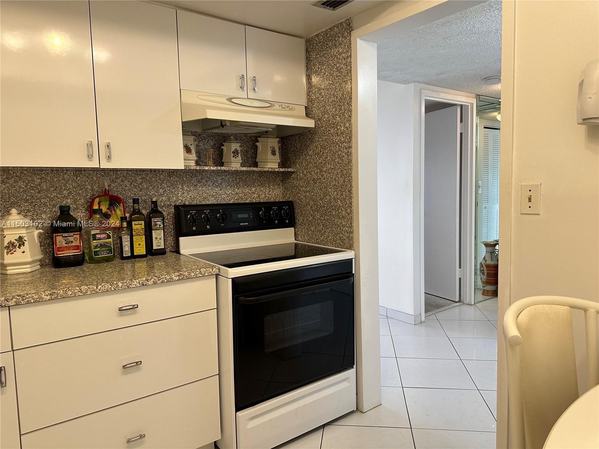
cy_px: 224
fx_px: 415
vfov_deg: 56.8
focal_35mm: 24
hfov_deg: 71.6
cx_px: 300
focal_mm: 6.86
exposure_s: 1/120
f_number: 1.78
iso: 160
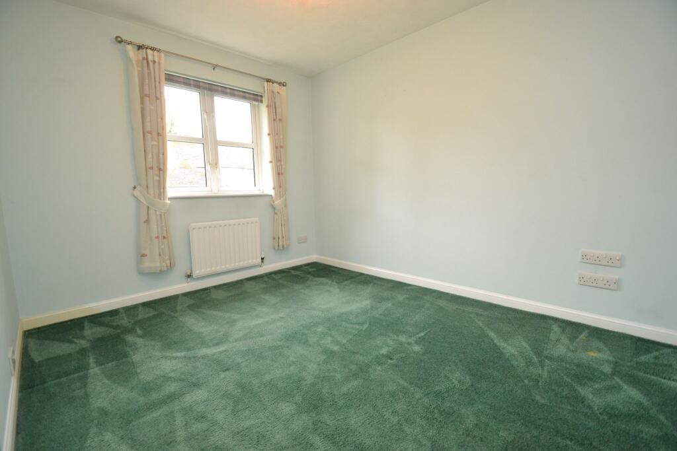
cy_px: 226
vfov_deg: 77.3
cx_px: 338
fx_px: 282
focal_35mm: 15
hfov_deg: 100.4
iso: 1000
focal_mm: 10
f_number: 3.5
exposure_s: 1/60
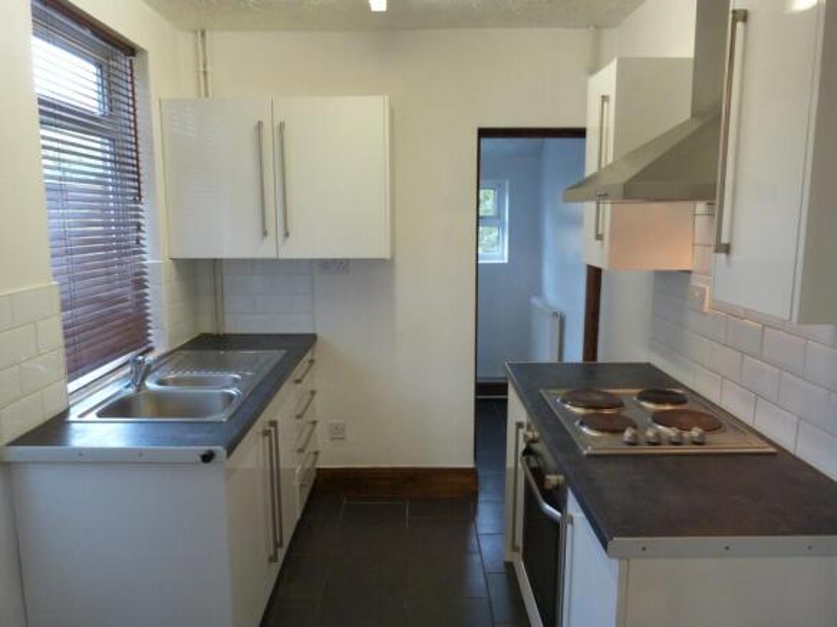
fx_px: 604
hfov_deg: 69.4
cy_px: 314
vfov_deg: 54.9
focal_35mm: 25
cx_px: 418
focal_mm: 4.5
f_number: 2.8
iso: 400
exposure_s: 1/30
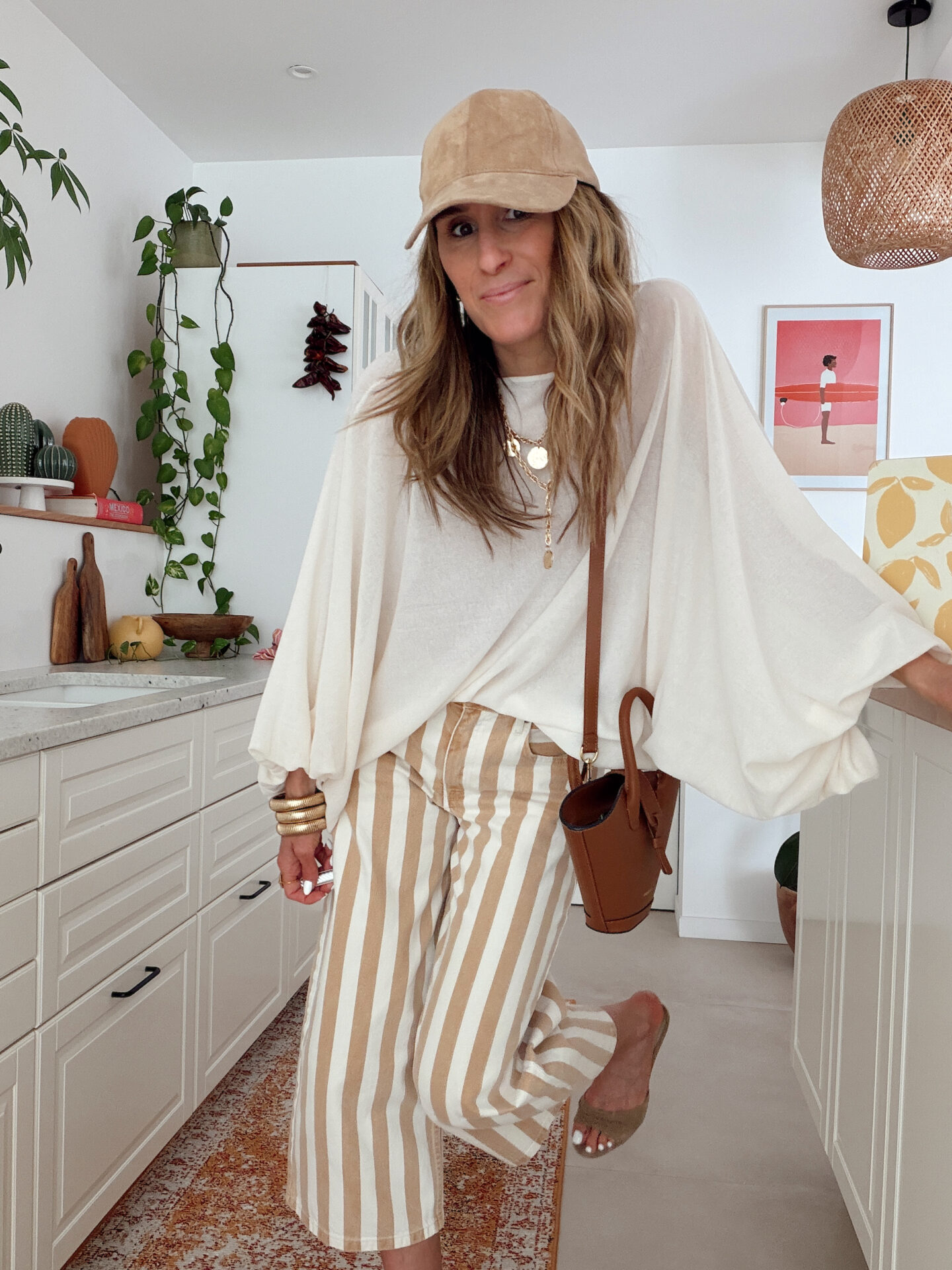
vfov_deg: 60.0
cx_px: 476
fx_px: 1100
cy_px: 635
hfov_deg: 46.8
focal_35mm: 30
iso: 64
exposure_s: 1/121
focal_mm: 2.71
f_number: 1.9
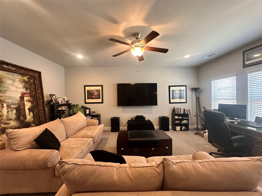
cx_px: 131
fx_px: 106
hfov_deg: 102.1
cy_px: 98
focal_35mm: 14
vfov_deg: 85.7
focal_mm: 2.22
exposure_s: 1/60
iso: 400
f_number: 2.2
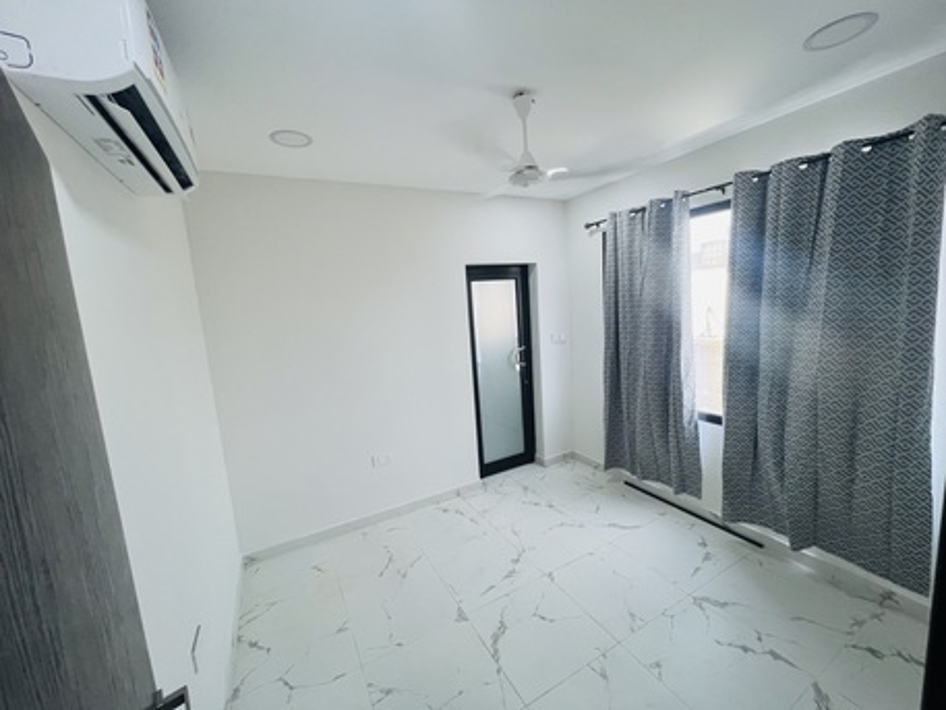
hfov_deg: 106.2
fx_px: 355
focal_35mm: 13
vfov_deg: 89.9
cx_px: 473
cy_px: 355
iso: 100
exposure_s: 1/100
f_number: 1.8
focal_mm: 1.57
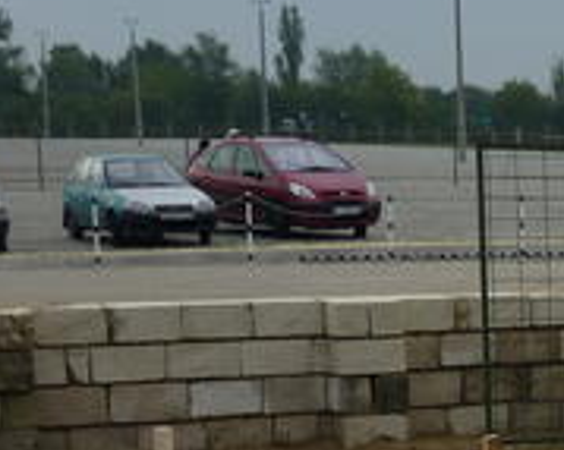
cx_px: 819
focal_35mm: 115
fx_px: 1919
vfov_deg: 12.9
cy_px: 604
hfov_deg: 15.5
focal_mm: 5.5
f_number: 2.8
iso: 80
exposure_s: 1/400
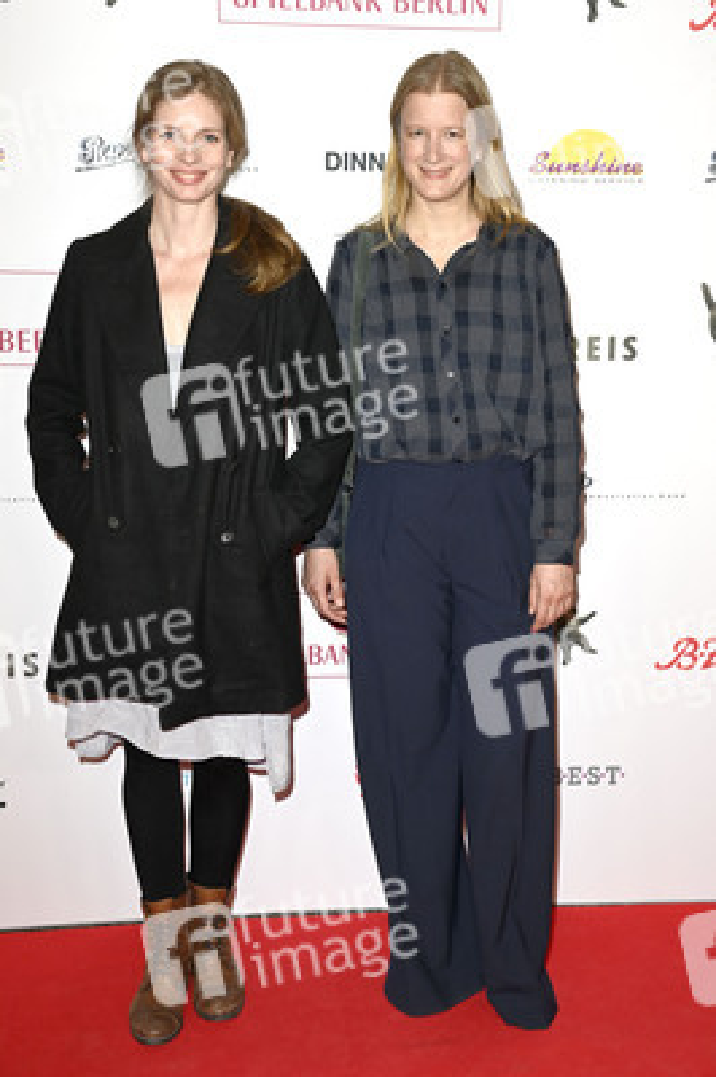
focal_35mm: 52
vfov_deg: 38.2
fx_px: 1554
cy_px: 538
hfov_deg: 25.9
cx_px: 358
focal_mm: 52
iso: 500
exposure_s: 1/250
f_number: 5.6
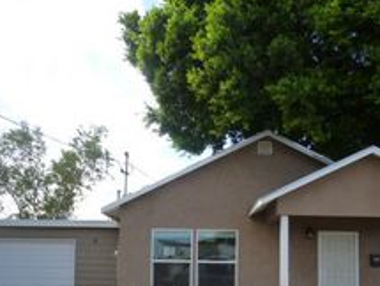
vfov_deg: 31.7
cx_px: 180
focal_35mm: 45
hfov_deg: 42.0
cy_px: 215
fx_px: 495
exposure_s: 1/500
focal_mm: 5
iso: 160
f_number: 3.1
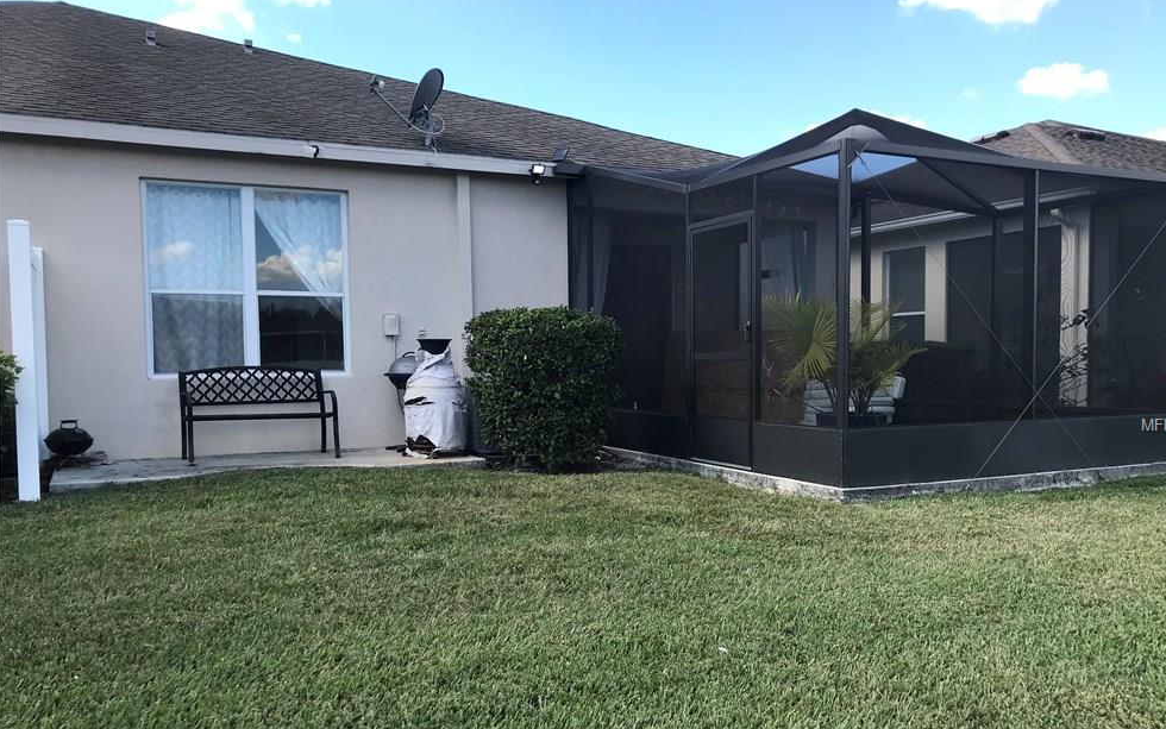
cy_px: 426
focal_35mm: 31
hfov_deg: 61.2
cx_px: 604
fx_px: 985
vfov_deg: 40.5
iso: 20
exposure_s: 1/602
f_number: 1.8
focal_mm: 3.99
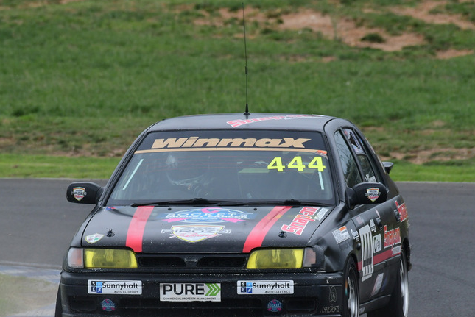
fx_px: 12279
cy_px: 193
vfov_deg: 1.5
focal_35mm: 930
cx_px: 214
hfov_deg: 2.2
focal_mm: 500
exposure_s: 1/640
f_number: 11
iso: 800
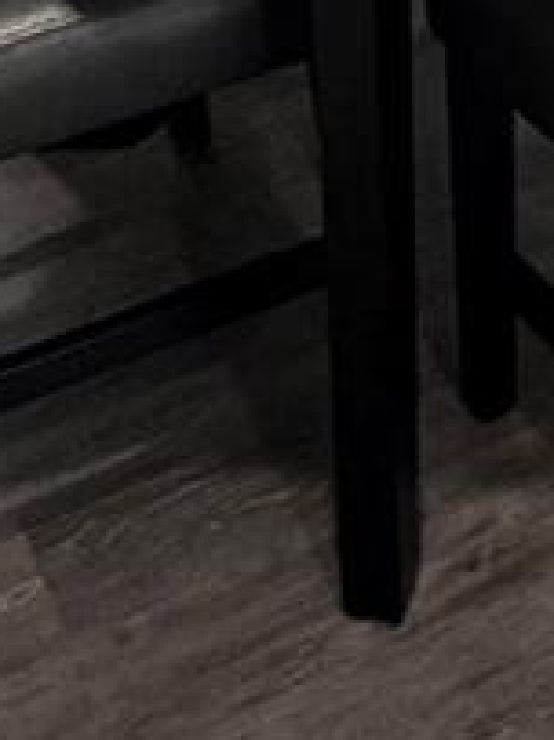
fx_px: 2264
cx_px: 620
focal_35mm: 106
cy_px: -653
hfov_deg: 13.6
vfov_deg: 15.5
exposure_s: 1/60
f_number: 2.2
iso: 400
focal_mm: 2.22
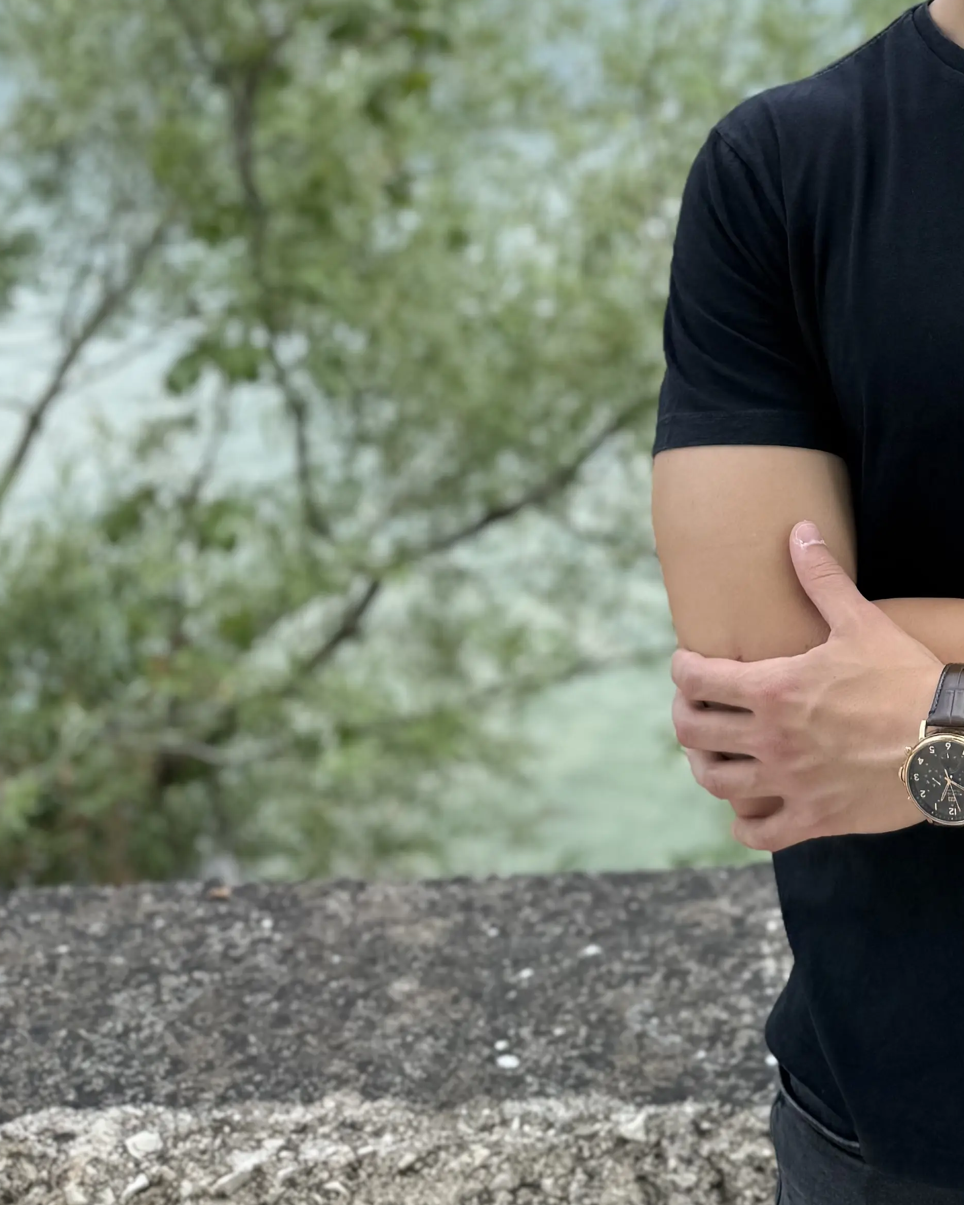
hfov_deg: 25.0
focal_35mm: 57
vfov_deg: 31.6
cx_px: 1027
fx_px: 2033
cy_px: 137
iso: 80
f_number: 1.78
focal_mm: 6.76
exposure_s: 1/3759
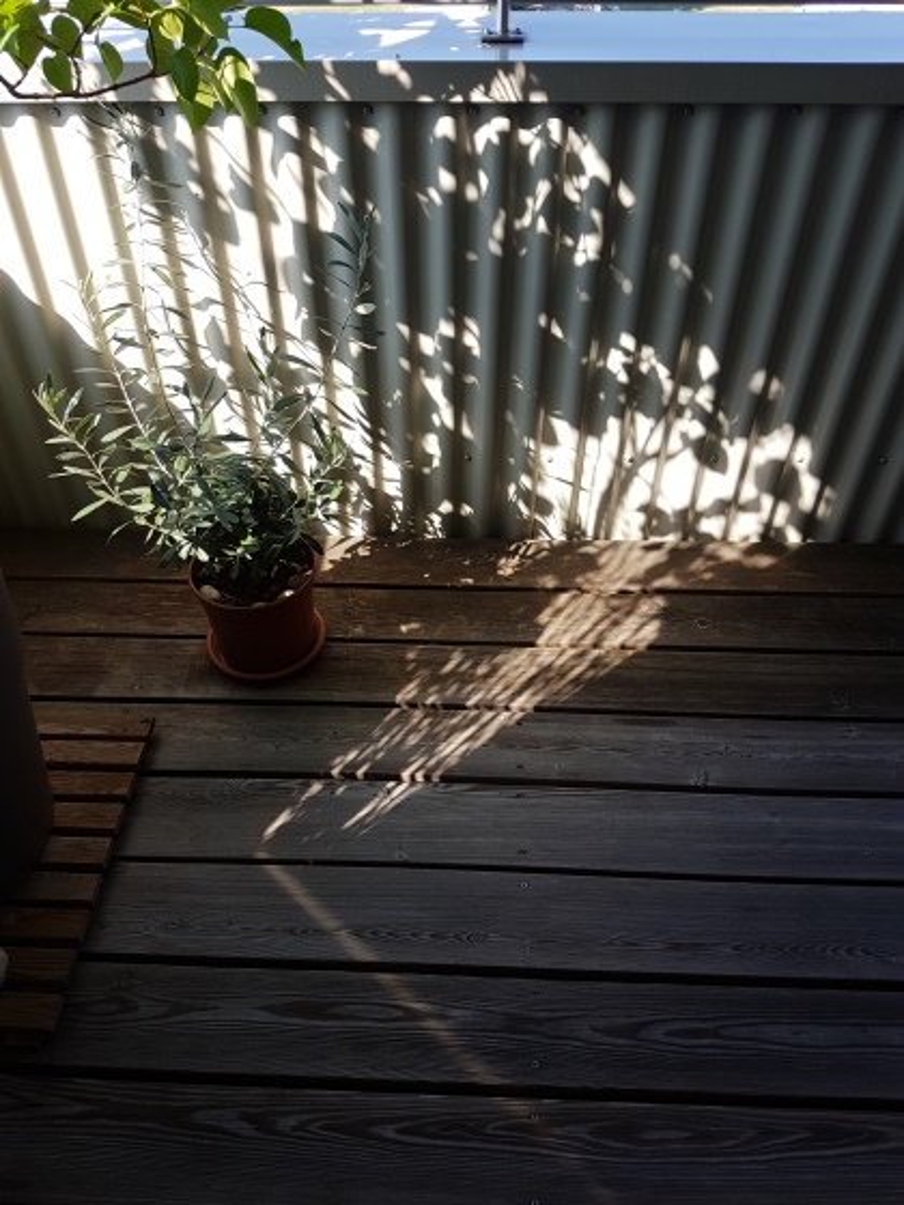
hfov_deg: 53.1
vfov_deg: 67.3
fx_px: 905
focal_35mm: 26
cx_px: 452
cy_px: 602
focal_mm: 4.2
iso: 40
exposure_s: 1/359
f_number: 1.7
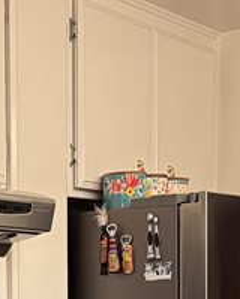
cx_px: -10
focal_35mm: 120
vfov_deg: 15.3
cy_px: 383
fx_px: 1065
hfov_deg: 12.7
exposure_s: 1/60
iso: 400
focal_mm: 6.76
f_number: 1.78
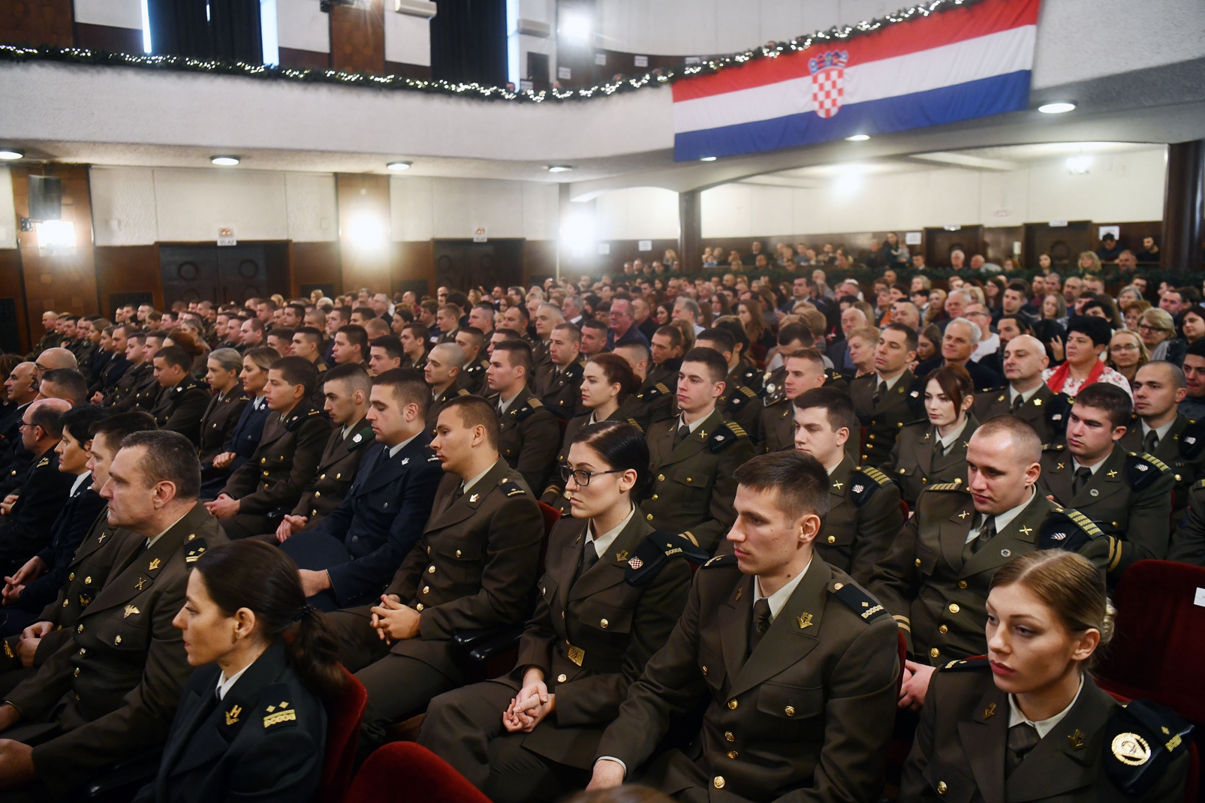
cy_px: 402
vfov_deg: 53.1
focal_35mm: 24
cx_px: 602
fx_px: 803
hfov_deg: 73.7
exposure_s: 1/100
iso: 1600
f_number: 3.2
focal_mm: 24
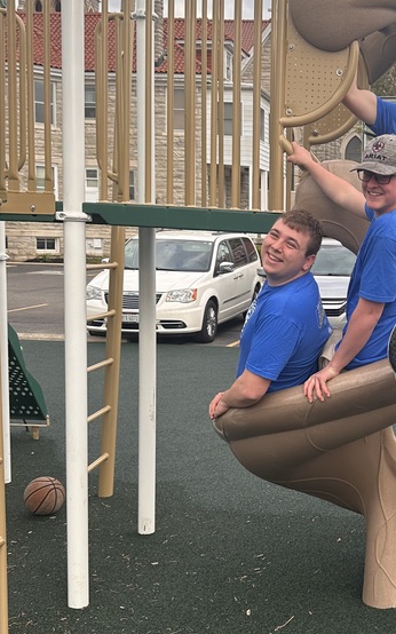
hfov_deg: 26.1
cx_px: 386
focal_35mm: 47
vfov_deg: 42.6
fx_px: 812
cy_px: 347
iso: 80
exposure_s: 1/594
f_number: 1.78
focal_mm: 6.86
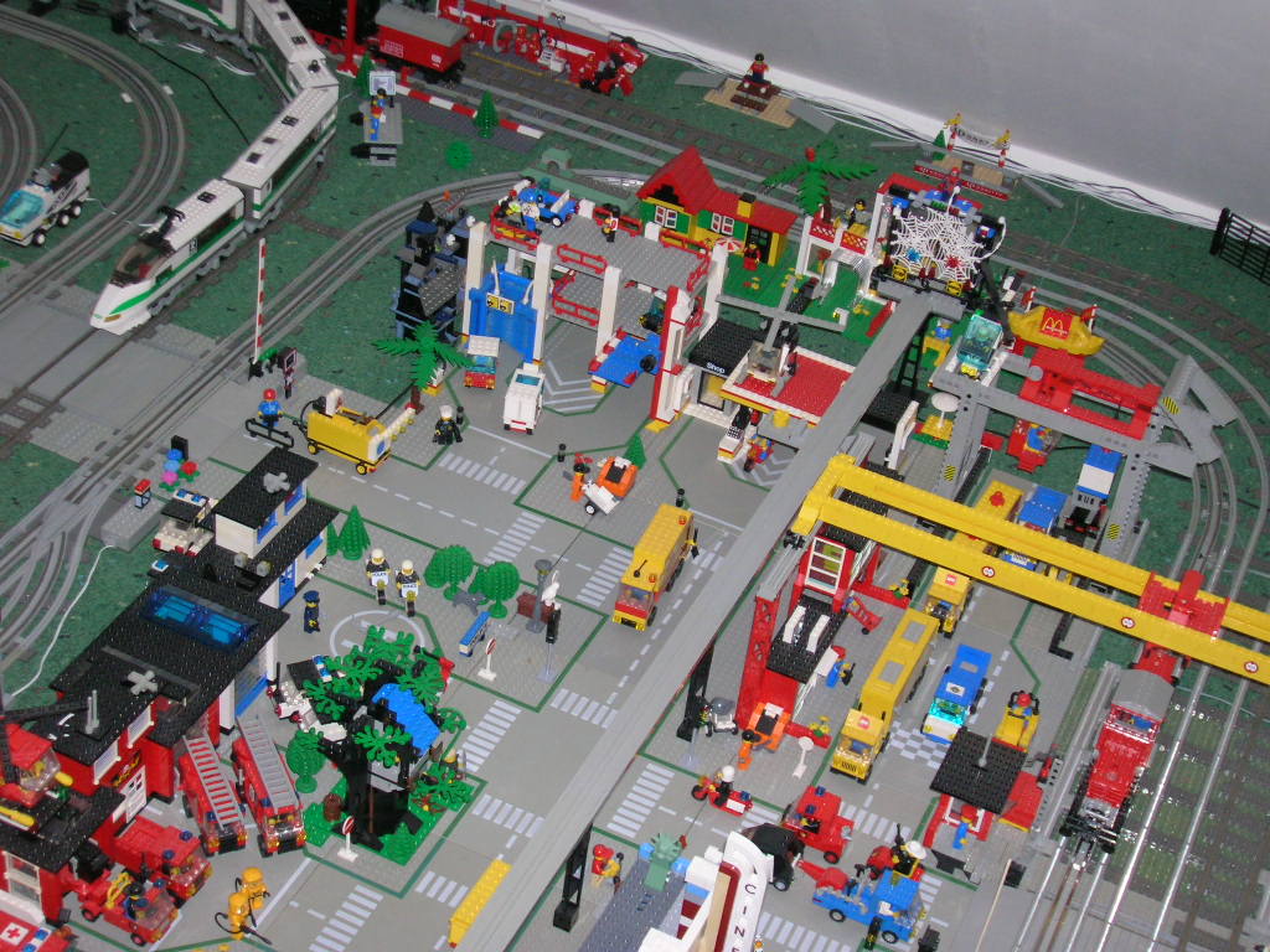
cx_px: 635
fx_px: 2128
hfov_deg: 33.2
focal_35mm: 58
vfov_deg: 25.2
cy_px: 476
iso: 140
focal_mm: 9.7
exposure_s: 1/60.1
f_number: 3.5
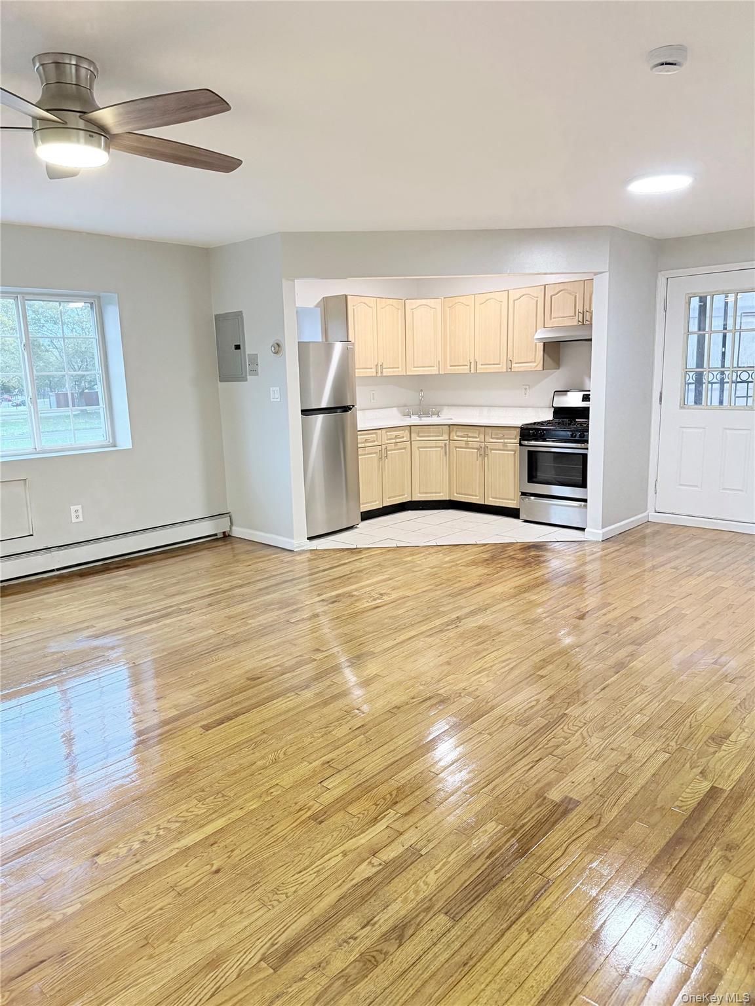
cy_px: 503
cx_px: 378
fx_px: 698
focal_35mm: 24
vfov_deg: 71.6
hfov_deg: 56.8
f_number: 1.78
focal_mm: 6.76
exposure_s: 1/60
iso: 250
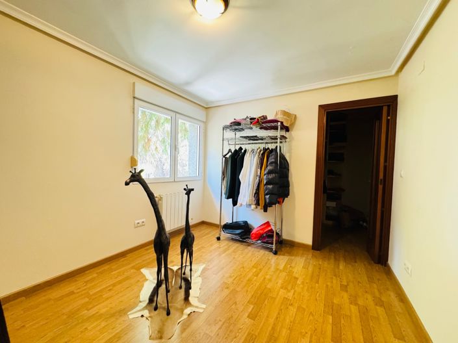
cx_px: 229
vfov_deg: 85.6
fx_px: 185
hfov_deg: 102.1
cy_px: 172
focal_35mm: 14
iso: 800
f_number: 2.2
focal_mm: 2.22
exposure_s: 1/50
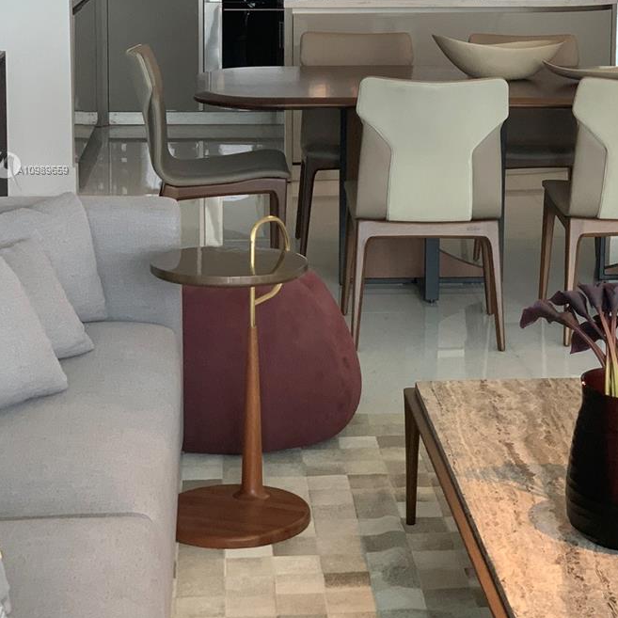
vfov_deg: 20.5
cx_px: 407
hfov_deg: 20.6
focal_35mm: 84
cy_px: 170
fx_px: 1697
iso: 125
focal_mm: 6
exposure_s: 1/60
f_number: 2.4
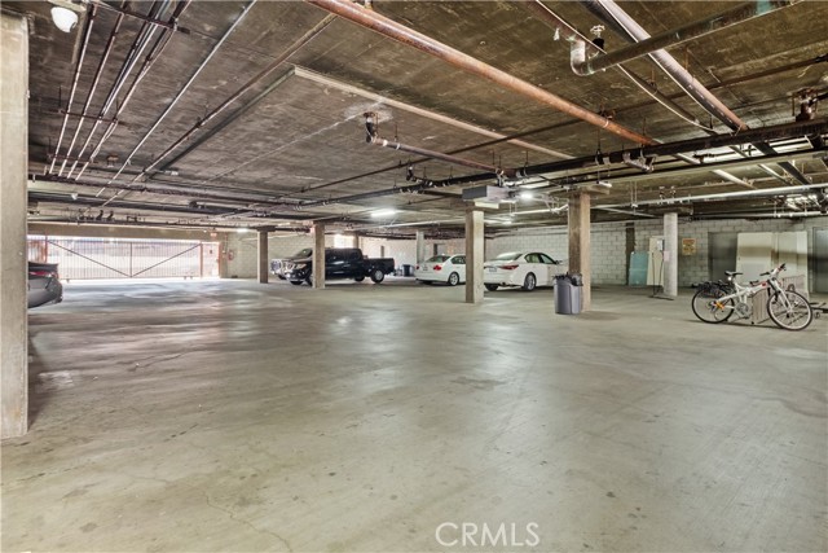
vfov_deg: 67.4
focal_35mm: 18
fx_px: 414
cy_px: 276
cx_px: 414
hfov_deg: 90.0
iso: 250
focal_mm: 12
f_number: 8
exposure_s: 1
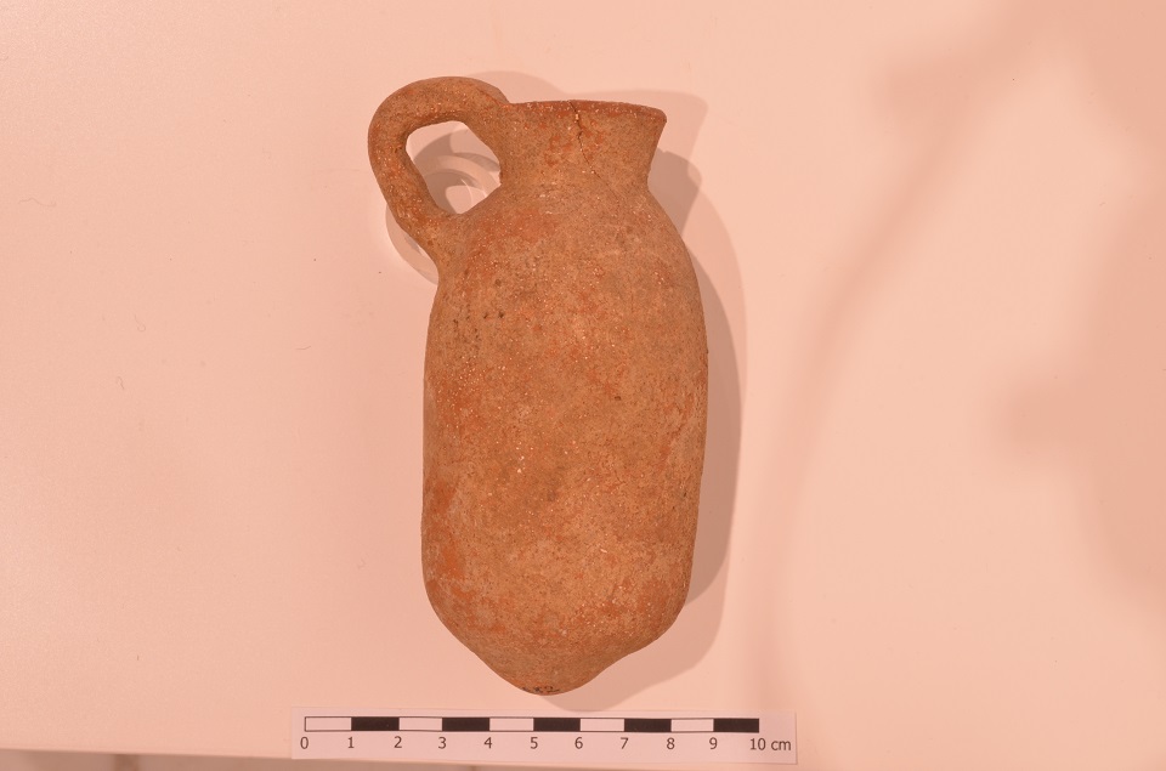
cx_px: 583
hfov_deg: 33.5
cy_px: 386
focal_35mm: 60
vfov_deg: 22.5
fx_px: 1939
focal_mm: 40
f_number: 25
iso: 250
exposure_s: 1/1.6
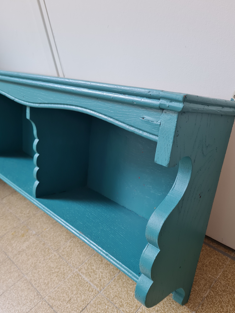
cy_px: 159
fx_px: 253
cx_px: 124
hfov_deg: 49.7
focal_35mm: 28
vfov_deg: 63.4
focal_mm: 5.4
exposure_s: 1/100
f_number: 1.8
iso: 250
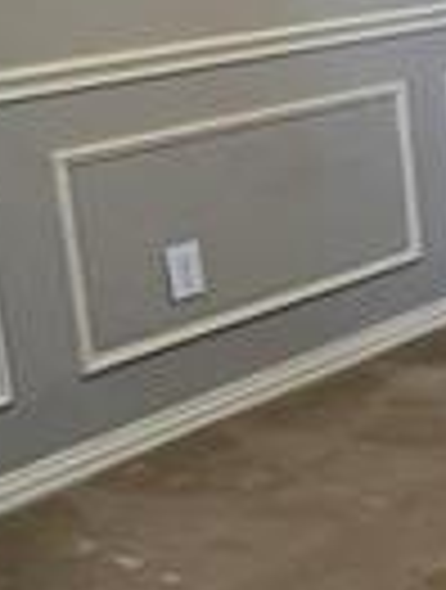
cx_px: 1009
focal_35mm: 76
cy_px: 131
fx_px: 1299
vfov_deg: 25.2
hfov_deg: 14.4
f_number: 1.8
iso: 200
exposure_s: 1/120
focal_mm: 1.57
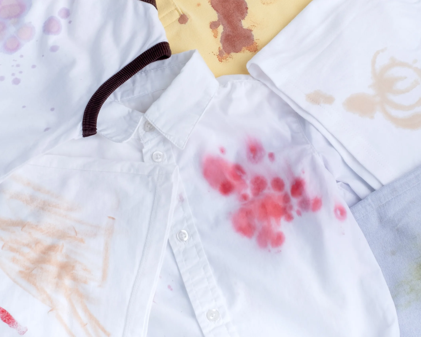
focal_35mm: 60
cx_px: 206
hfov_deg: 31.4
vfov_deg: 25.4
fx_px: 748
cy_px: 169
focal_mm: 35
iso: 200
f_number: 10
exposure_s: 1/250
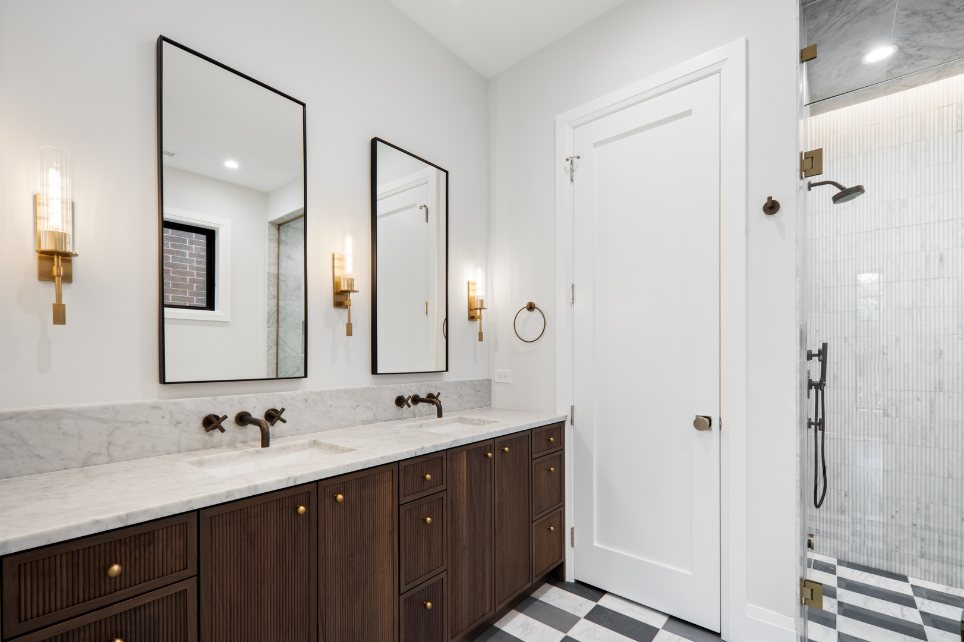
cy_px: 321
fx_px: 401
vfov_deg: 77.3
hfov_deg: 100.4
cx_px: 482
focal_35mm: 15
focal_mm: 15
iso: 500
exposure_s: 1/2
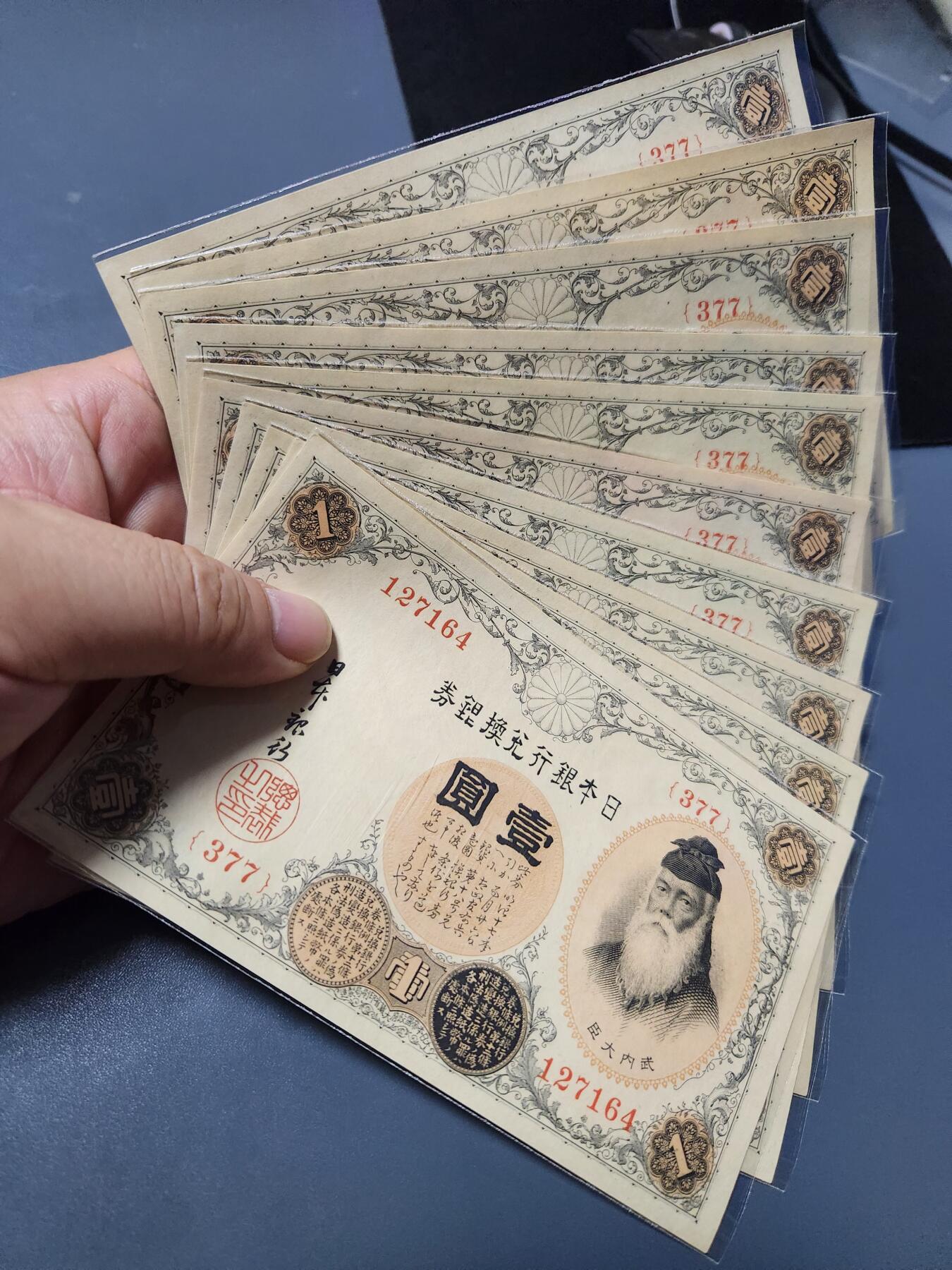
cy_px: 635
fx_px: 843
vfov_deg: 73.9
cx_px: 476
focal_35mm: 23
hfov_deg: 58.9
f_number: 1.8
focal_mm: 5.4
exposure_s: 1/100
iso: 800
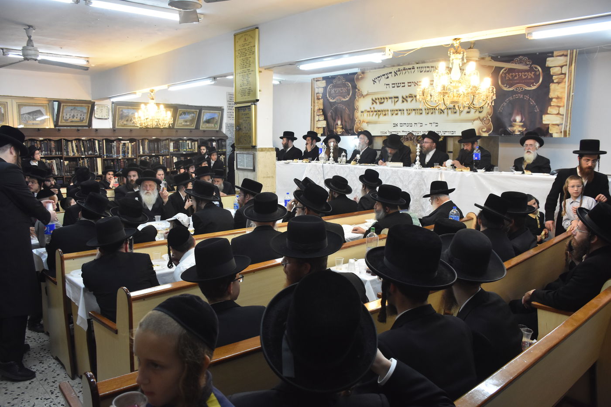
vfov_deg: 47.9
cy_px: 204
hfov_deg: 67.4
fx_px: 458
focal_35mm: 27
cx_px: 306
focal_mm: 18
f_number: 5.6
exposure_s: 1/100
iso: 1600
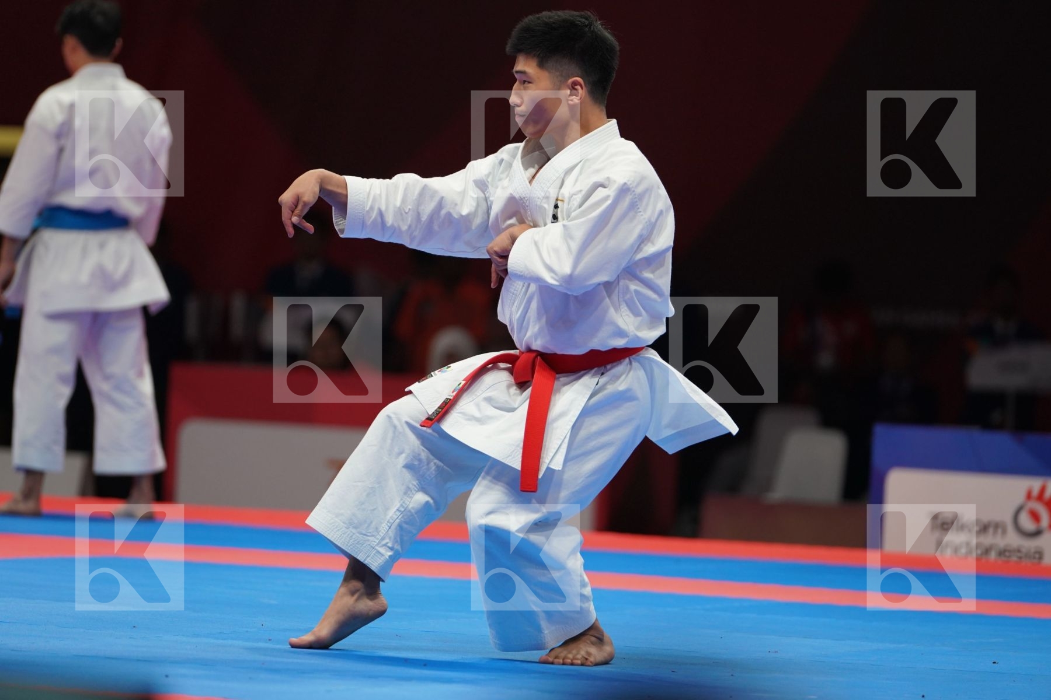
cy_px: 350
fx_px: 7532
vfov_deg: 5.3
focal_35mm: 258
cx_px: 526
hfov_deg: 8.0
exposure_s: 1/500
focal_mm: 258
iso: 1600
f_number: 4
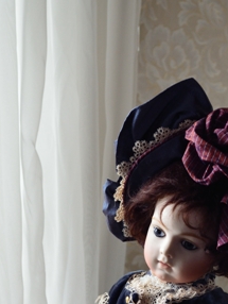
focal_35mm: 114
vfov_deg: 17.1
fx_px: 1000
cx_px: 151
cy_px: 251
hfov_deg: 13.0
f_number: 7.1
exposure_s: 1/30
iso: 800
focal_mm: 46
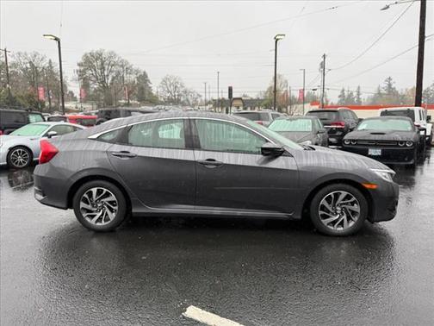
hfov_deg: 71.6
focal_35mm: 24
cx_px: 217
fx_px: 301
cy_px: 163
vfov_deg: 56.8
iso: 80
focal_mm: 6.76
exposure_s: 1/695
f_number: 1.78
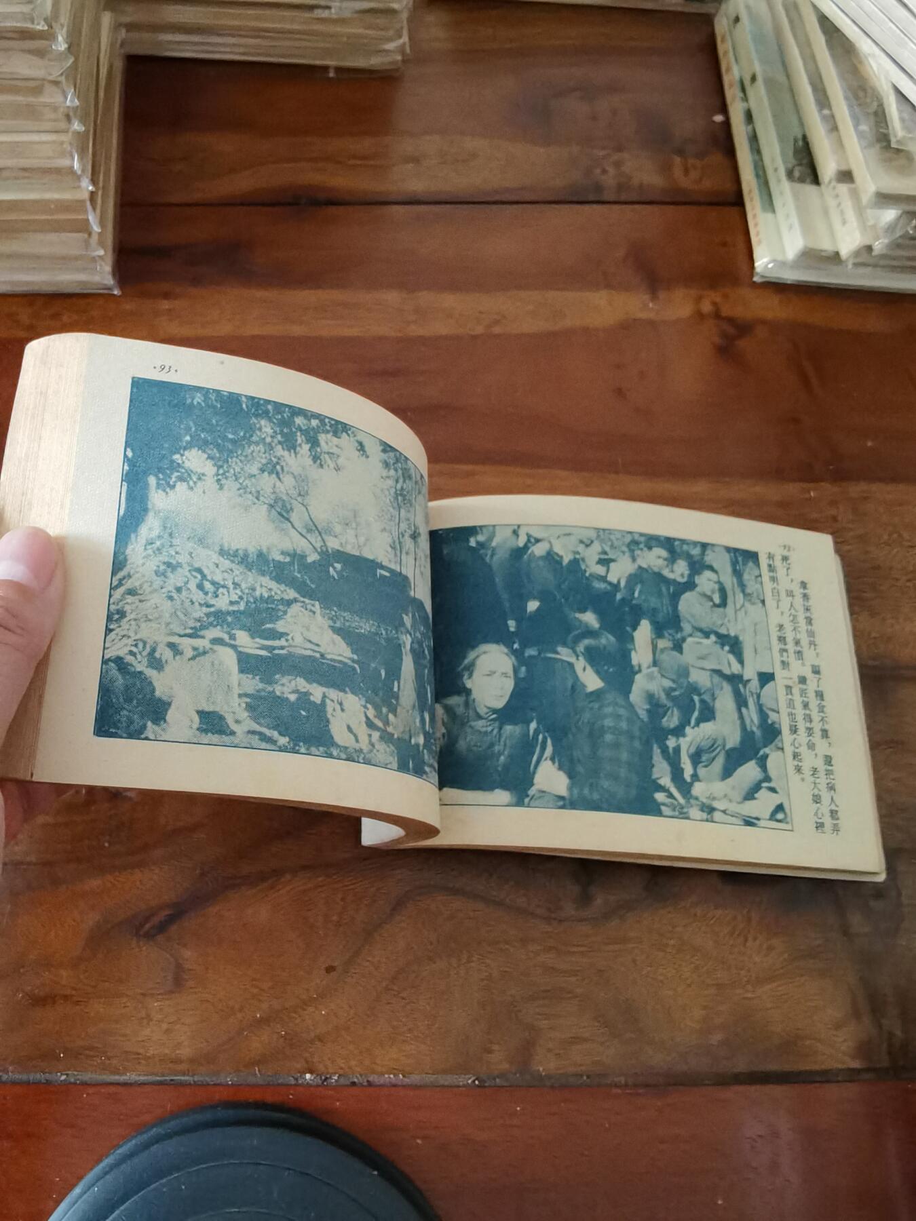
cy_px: 610
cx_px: 458
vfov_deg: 65.3
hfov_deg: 51.4
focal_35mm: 27
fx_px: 953
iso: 500
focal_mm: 2.26
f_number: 2.2
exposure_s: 1/20
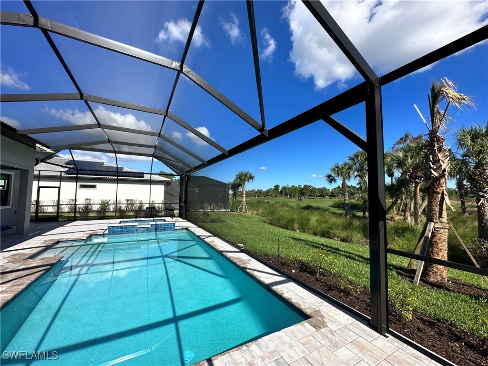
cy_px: 183
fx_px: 197
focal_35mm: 14
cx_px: 244
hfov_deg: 102.1
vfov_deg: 85.7
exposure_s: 1/1114
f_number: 2.2
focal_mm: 2.22
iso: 50
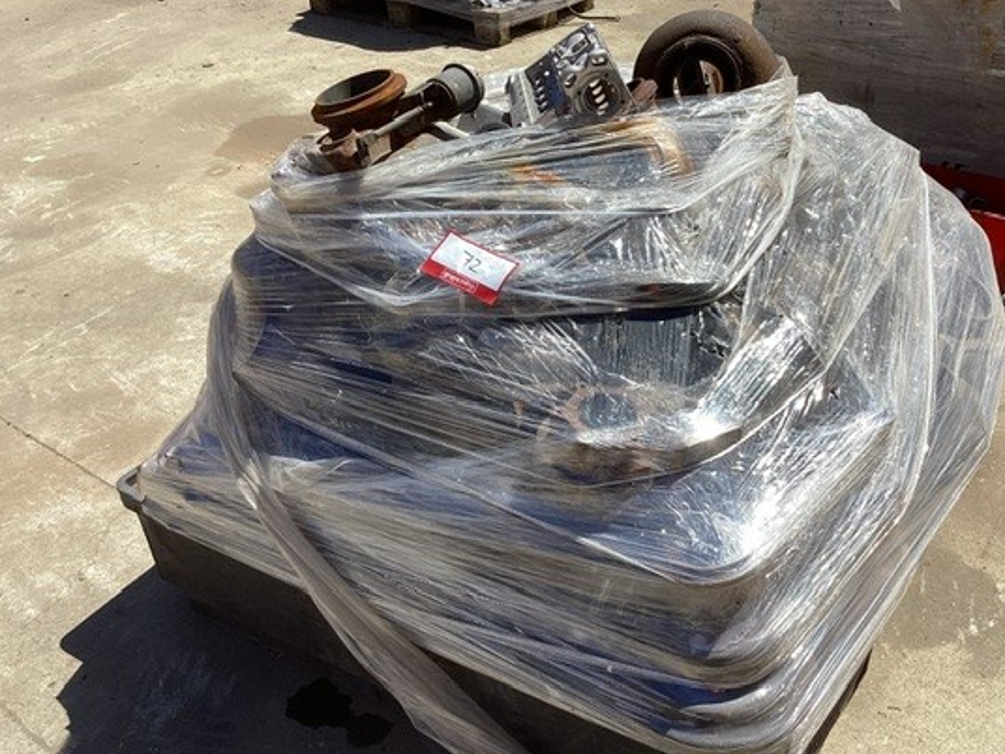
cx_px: 568
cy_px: 390
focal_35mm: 37
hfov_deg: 50.0
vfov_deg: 38.7
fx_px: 1074
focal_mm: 3.3
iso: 25
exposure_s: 1/1631
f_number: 2.4
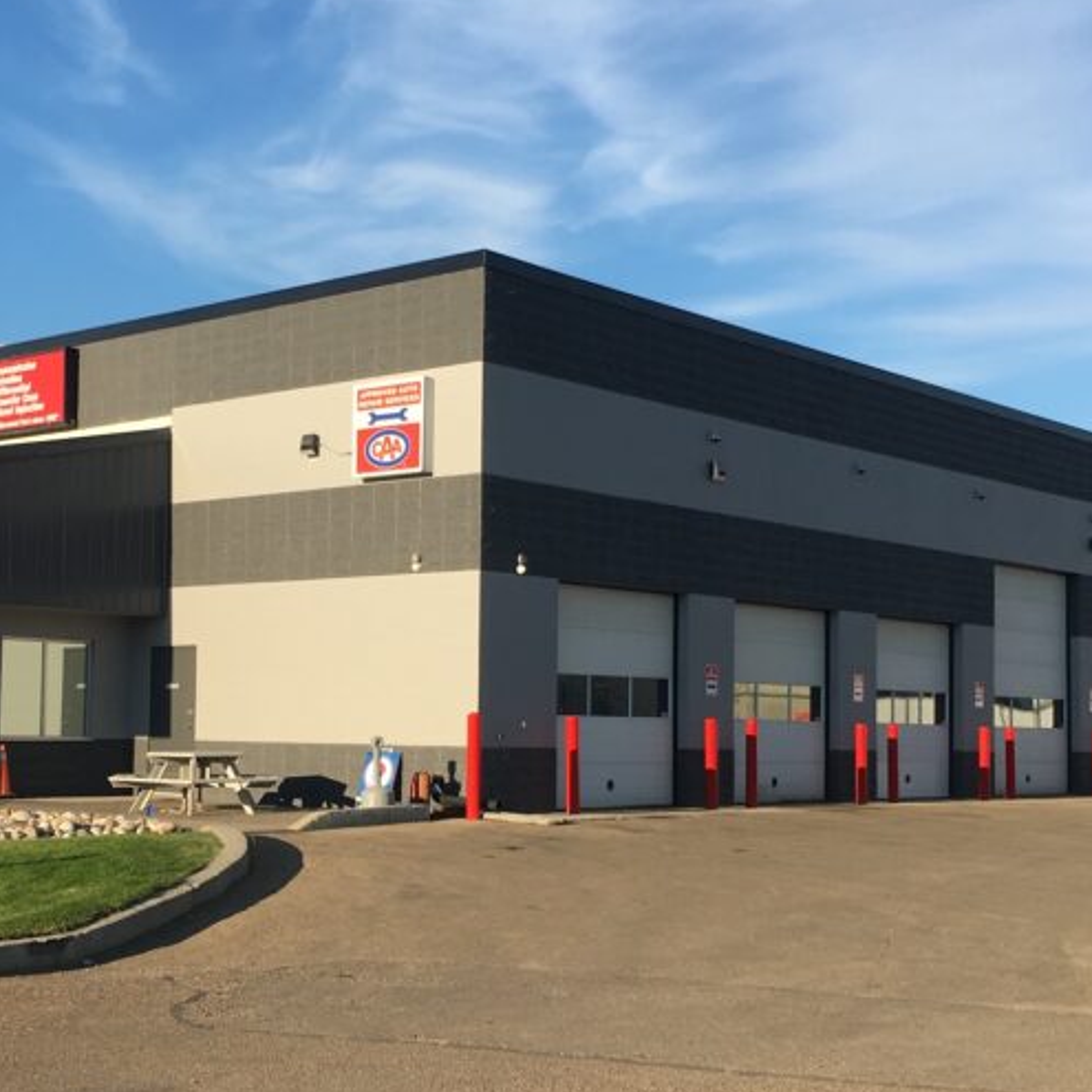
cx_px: 386
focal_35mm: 53
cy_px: 611
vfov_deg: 32.2
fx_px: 1892
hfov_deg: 32.0
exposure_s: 1/1026
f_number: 2.2
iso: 25
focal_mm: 4.15
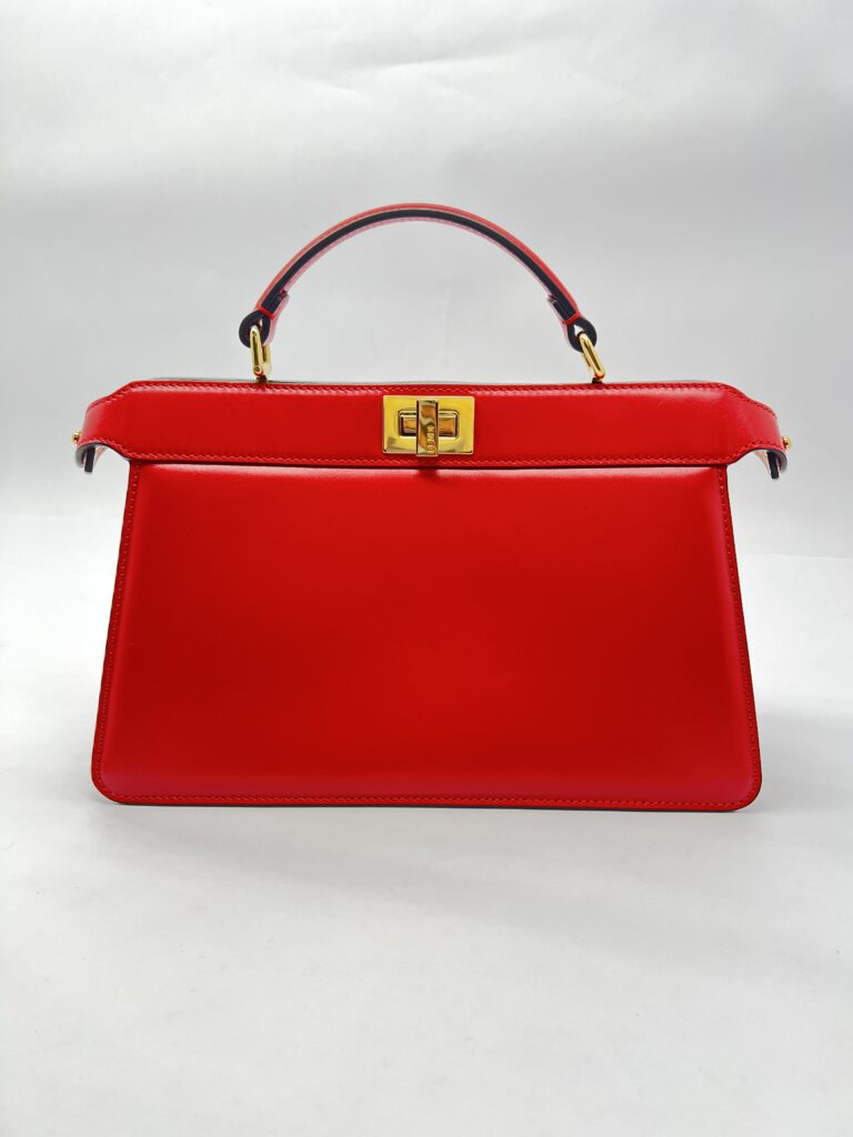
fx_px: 854
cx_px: 426
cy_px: 568
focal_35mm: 26
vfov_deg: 67.3
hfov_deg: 53.1
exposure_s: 1/100
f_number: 1.5
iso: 100
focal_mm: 5.7
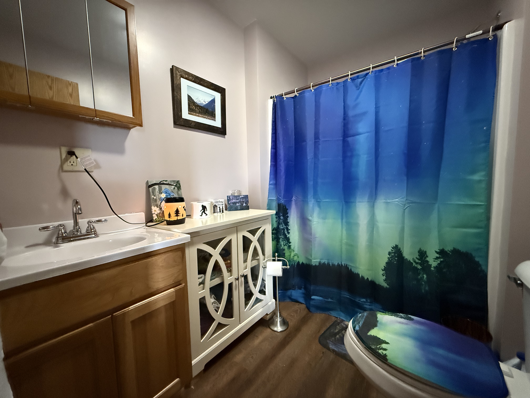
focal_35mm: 14
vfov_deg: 85.7
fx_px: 214
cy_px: 199
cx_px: 265
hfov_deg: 102.1
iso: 1250
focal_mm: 2.22
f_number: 2.2
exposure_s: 1/60
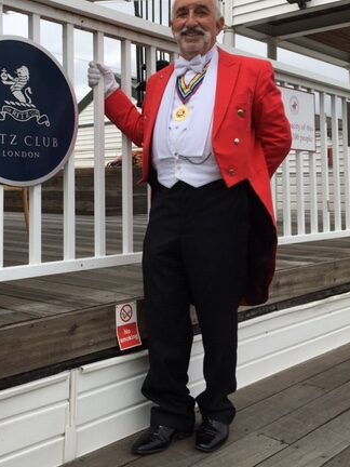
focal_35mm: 43
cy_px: 173
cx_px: 134
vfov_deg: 43.5
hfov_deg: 33.5
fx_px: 580
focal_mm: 4.15
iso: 25
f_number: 2.2
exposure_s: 1/1709
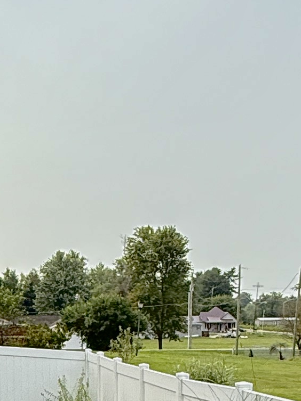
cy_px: 489
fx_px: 870
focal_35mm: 75
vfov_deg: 23.6
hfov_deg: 19.5
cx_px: 76
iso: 50
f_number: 2.2
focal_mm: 2.22
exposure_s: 1/1235
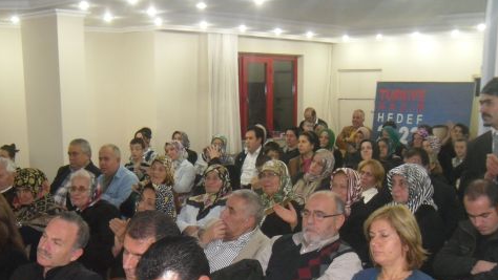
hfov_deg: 41.3
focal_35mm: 50
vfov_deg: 23.4
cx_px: 232
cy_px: 243
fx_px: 660
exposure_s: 1/45
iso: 400
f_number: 2.8
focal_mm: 6
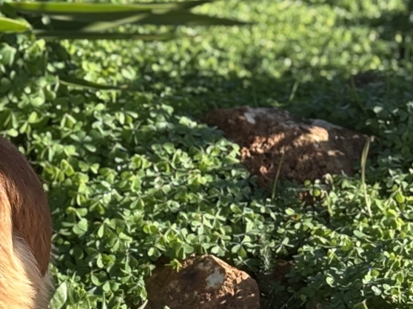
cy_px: 248
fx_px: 2242
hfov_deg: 10.1
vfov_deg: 7.9
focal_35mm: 188
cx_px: -283
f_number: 1.6
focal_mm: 5.96
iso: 32
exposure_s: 1/1080
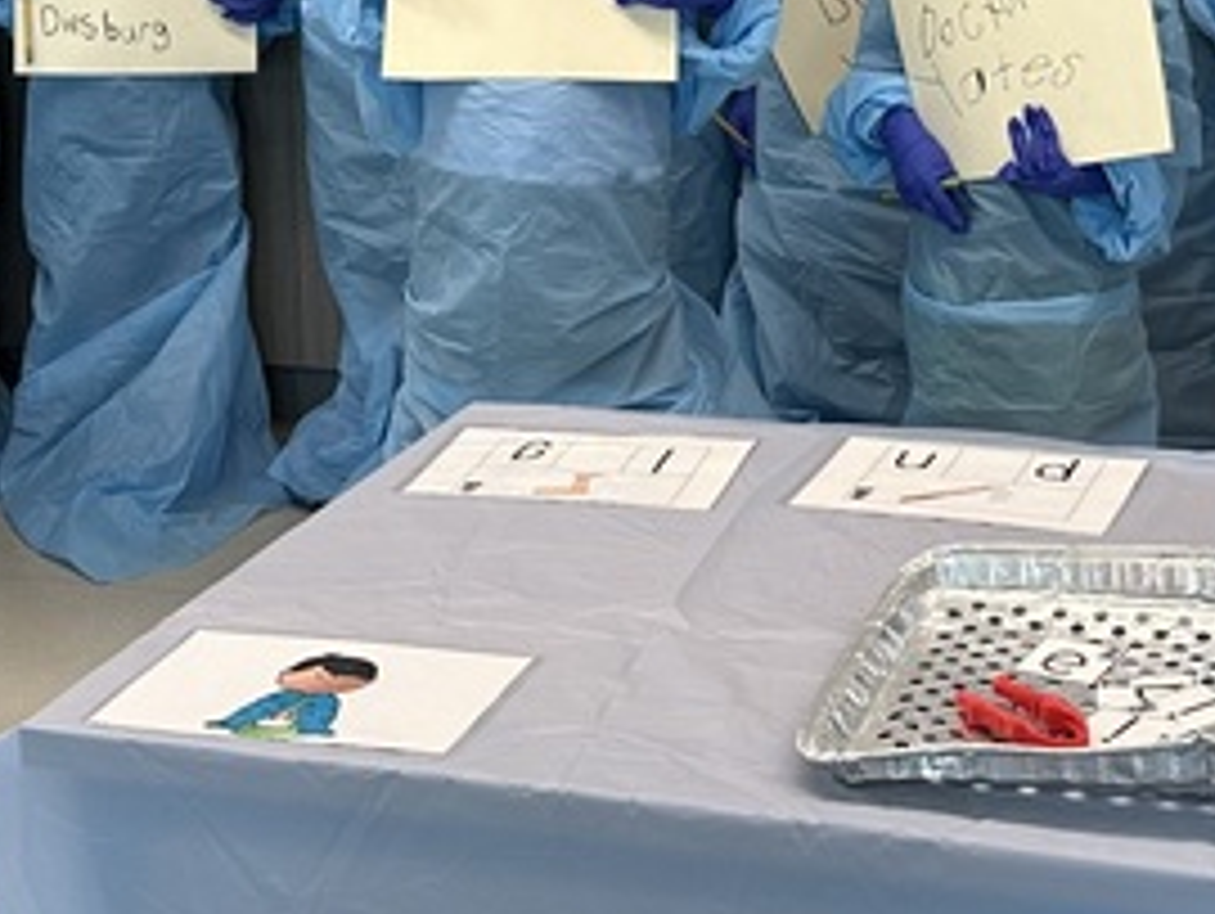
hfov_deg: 21.4
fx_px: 3197
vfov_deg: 15.9
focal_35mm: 91
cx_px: 832
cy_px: -9
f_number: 1.78
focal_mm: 6.86
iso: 80
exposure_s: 1/100
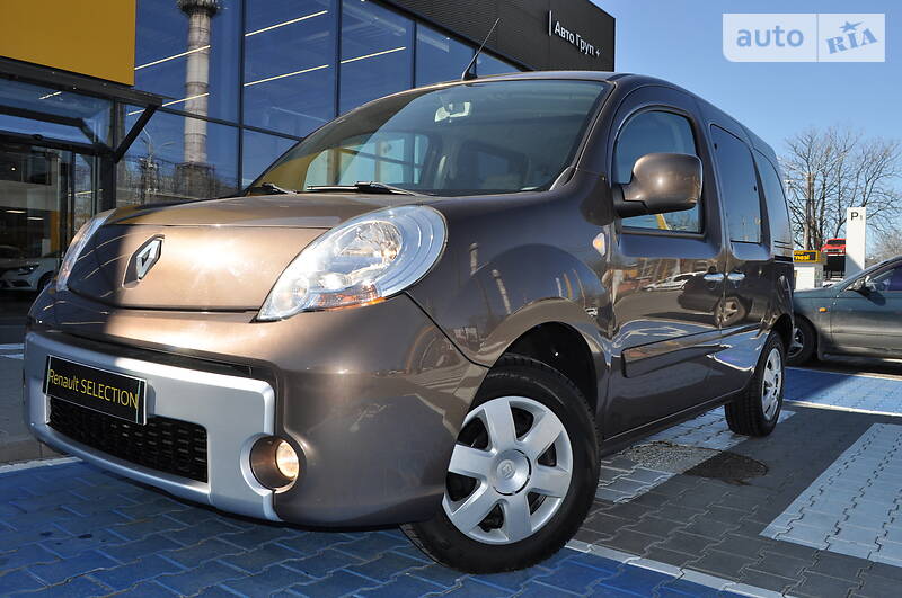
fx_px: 751
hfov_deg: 62.0
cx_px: 451
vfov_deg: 43.5
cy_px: 299
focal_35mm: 30
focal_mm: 20
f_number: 13
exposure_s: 1/200
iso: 200
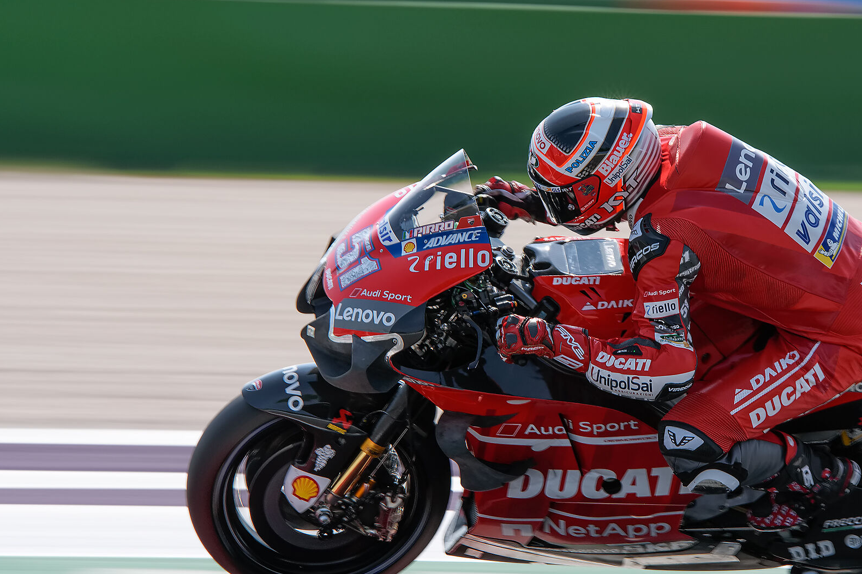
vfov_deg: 4.9
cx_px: 605
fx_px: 6727
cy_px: 317
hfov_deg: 7.3
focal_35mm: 281
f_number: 8
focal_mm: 185
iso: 100
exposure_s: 1/160
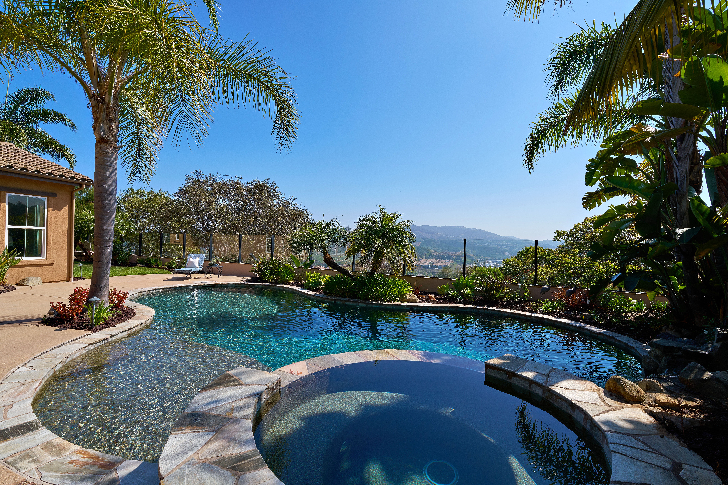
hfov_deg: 93.3
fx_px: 344
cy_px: 242
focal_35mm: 17
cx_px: 364
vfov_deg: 70.4
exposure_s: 1/250
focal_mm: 17
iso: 100
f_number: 10
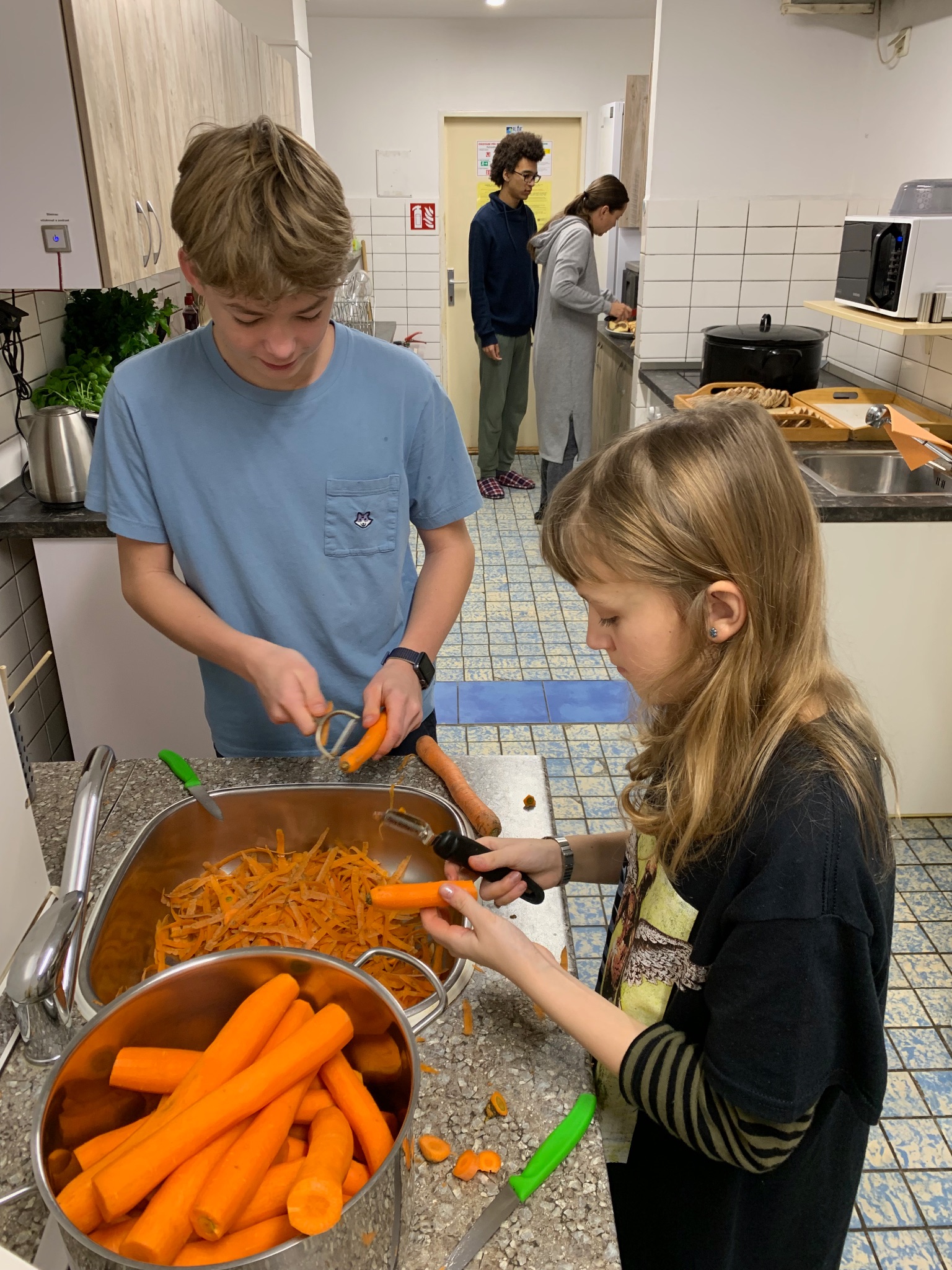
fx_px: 953
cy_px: 635
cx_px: 476
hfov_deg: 53.1
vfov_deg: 67.3
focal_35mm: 26
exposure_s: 1/49
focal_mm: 4.25
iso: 100
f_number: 1.8
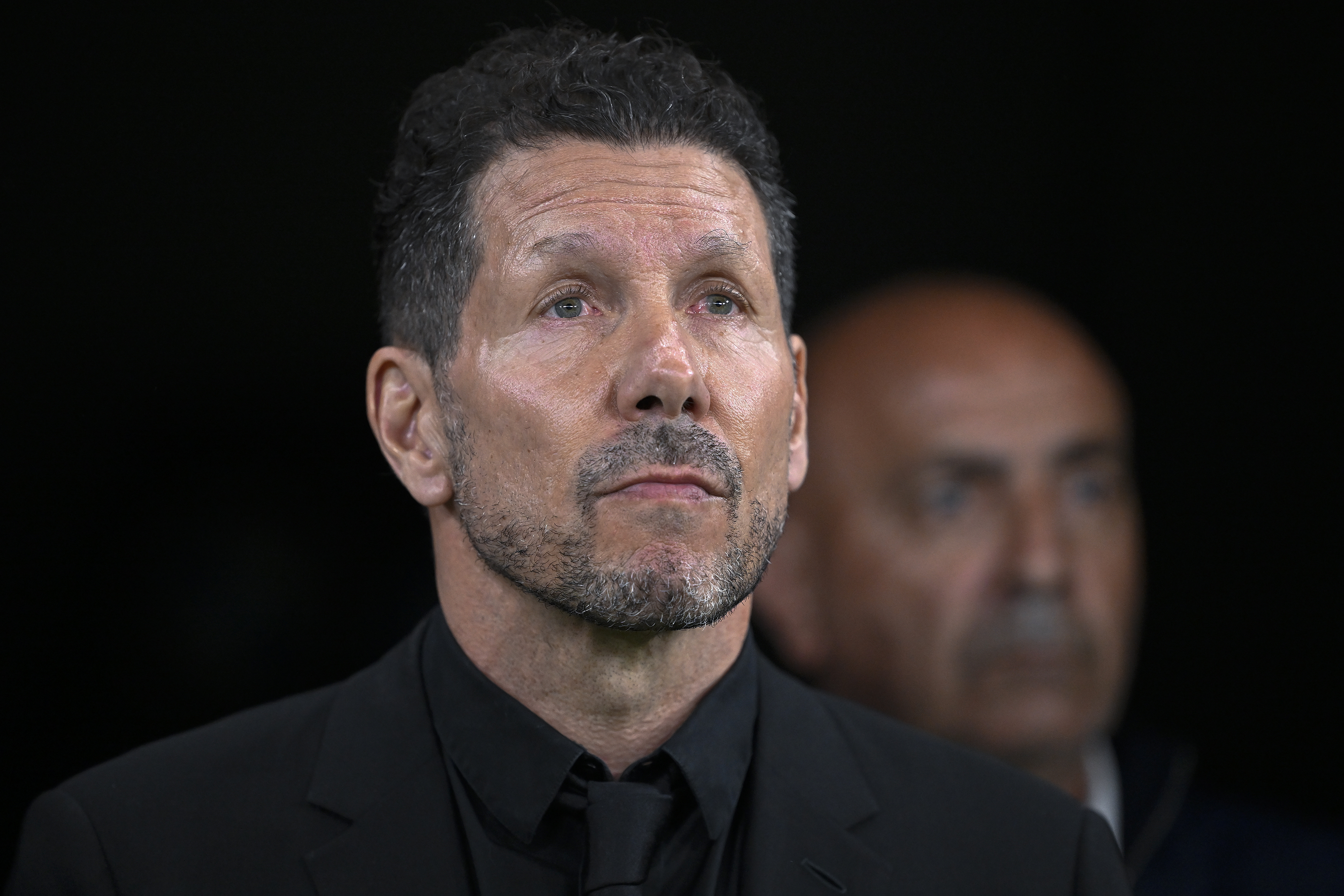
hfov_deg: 5.2
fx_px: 14932
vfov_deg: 3.4
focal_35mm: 400
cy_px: 448
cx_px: 672
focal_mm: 400
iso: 2500
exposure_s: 1/1600
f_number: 2.8
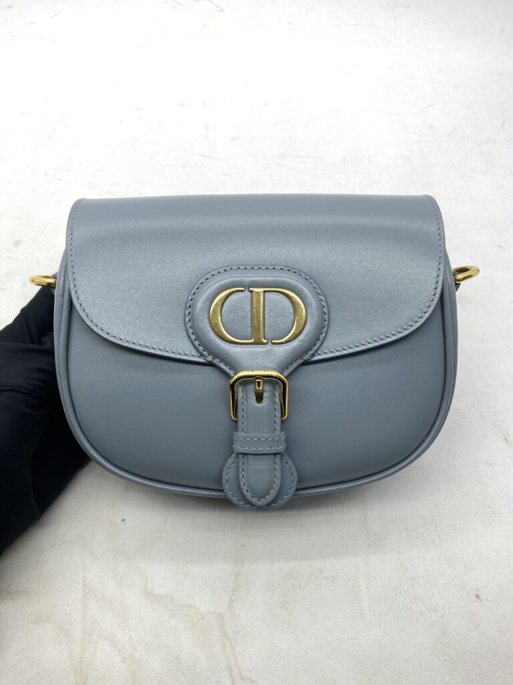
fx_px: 514
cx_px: 256
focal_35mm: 26
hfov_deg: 53.1
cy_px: 342
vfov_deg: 67.3
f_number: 1.8
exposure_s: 1/100
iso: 40
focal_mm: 4.25
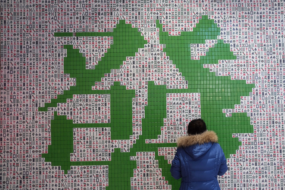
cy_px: 95
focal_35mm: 38
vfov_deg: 35.1
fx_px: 301
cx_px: 142
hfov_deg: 50.7
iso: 640
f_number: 4
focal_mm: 25.4
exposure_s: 1/38
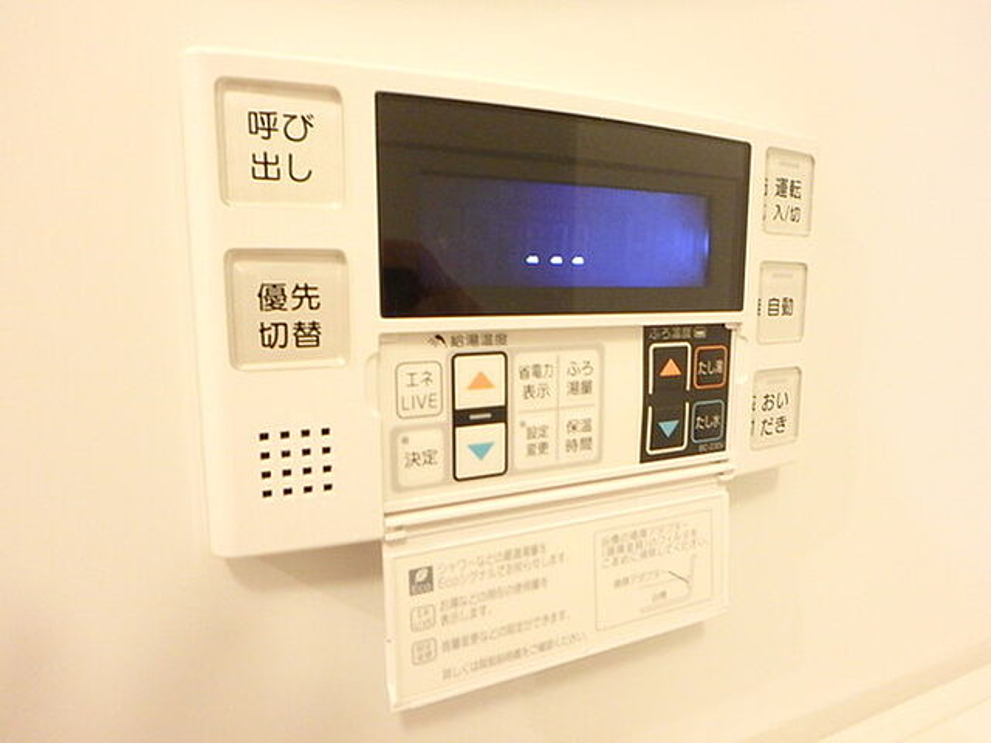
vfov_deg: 63.4
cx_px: 496
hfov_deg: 79.0
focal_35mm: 21
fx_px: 601
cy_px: 372
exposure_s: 1/15
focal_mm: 3.7
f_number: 3.5
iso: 800
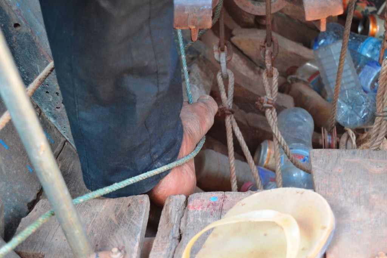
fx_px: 887
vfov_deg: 16.6
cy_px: 129
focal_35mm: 82
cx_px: 194
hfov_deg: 24.6
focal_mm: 55
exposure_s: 1/60
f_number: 5.6
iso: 900
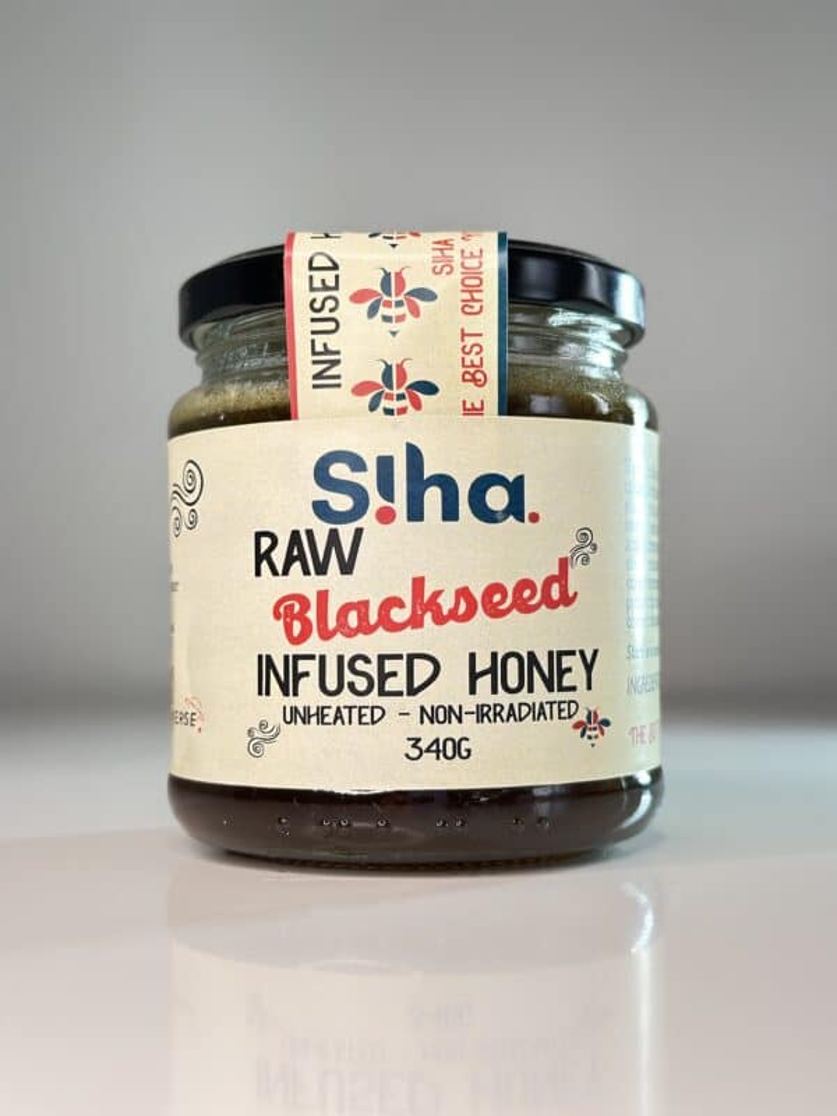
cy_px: 558
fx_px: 1547
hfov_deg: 30.3
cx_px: 418
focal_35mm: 48
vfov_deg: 39.7
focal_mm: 6.86
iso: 125
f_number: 1.78
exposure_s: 1/72
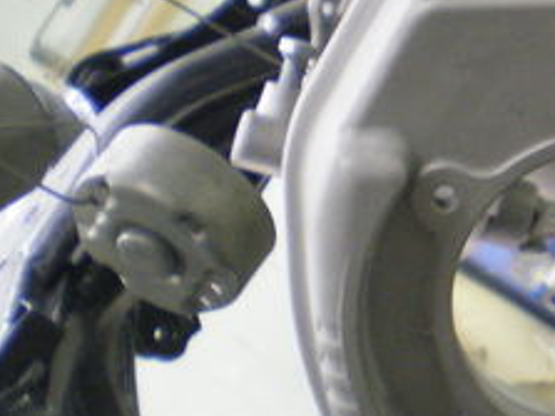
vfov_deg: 13.6
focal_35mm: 109
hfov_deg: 16.7
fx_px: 1747
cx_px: 789
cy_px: 152
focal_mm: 6.3
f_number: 3.1
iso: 320
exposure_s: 1/30
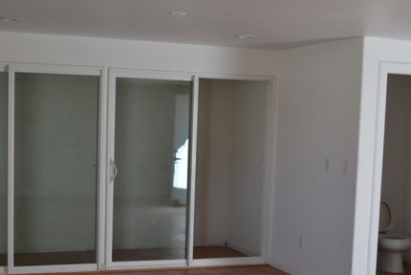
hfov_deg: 34.4
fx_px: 662
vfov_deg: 23.3
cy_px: 188
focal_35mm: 58
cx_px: 177
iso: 400
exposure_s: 1/125
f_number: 5.6
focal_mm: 26
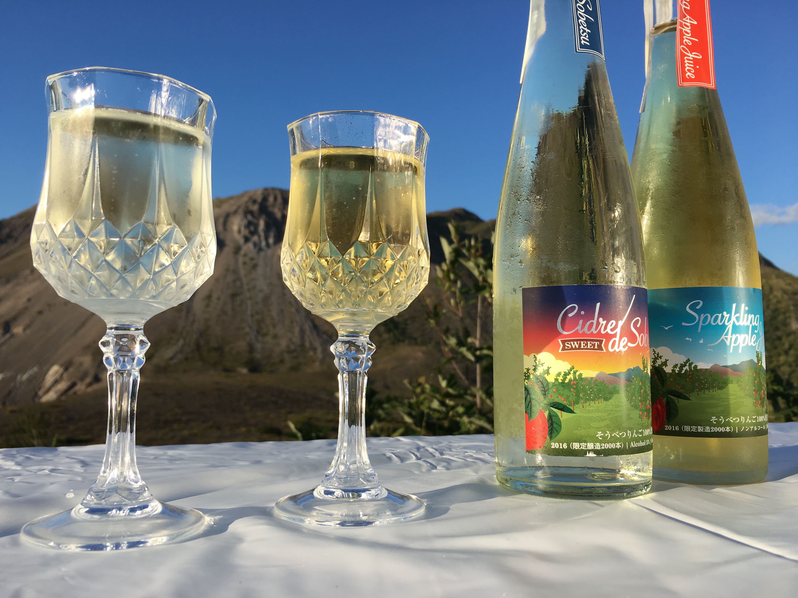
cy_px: 299
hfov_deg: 61.7
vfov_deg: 48.2
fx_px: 669
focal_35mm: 29
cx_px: 399
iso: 25
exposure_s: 1/1304
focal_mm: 4.2
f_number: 2.2
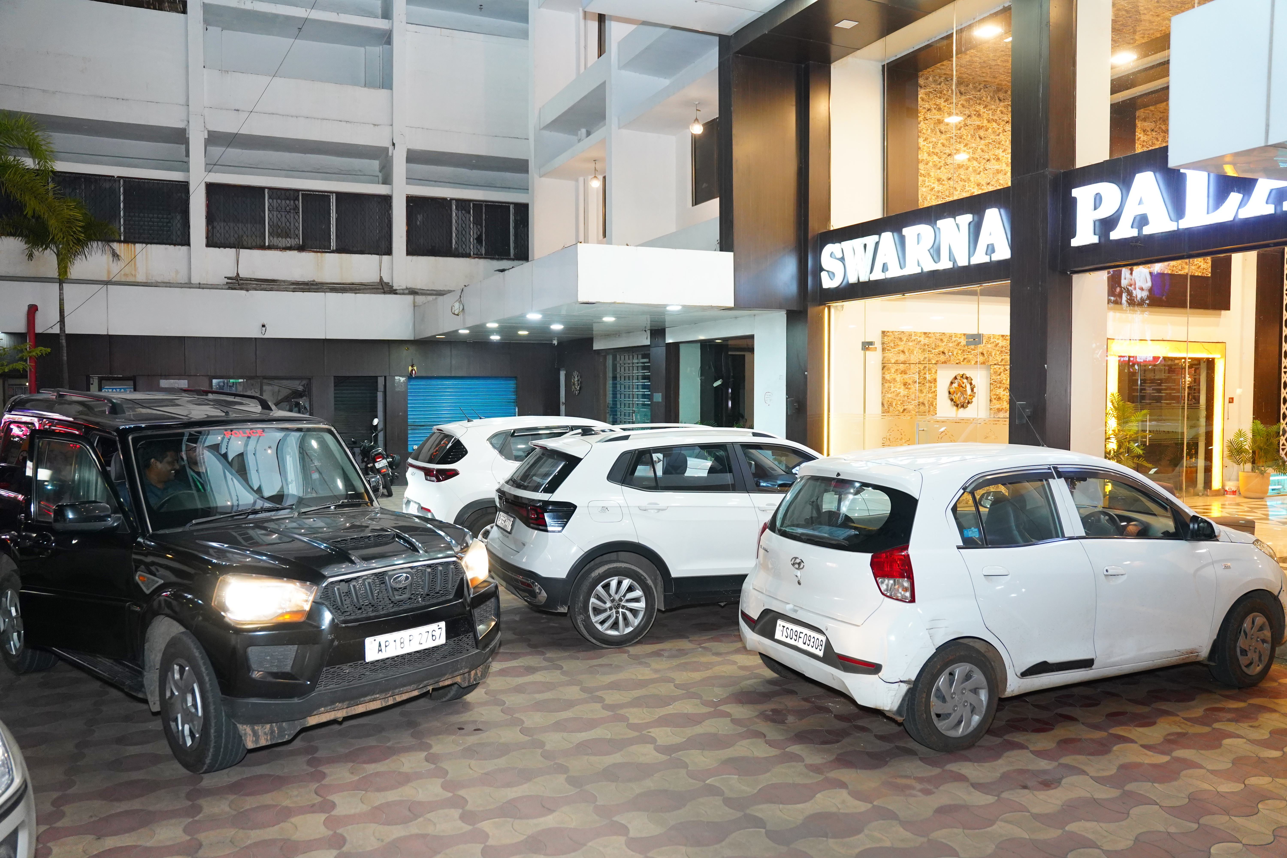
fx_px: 979
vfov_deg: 47.3
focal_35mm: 27
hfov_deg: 66.6
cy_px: 429
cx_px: 644
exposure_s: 1/125
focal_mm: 27.4
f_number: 2.8
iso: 3200
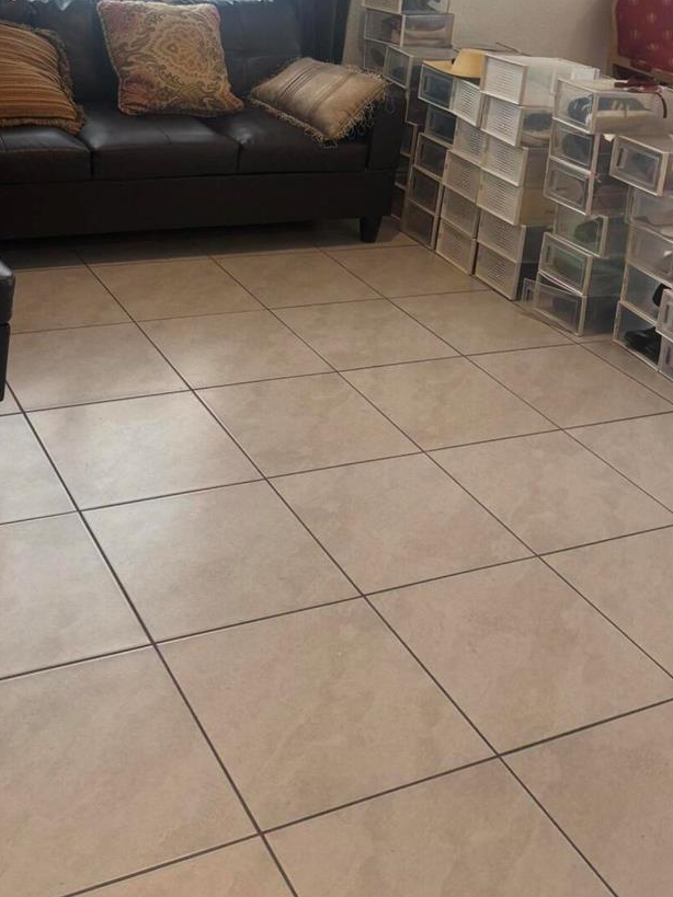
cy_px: 74
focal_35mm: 45
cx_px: 312
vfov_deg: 38.9
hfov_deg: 32.2
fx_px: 1167
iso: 125
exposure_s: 1/120
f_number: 1.78
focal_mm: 6.76
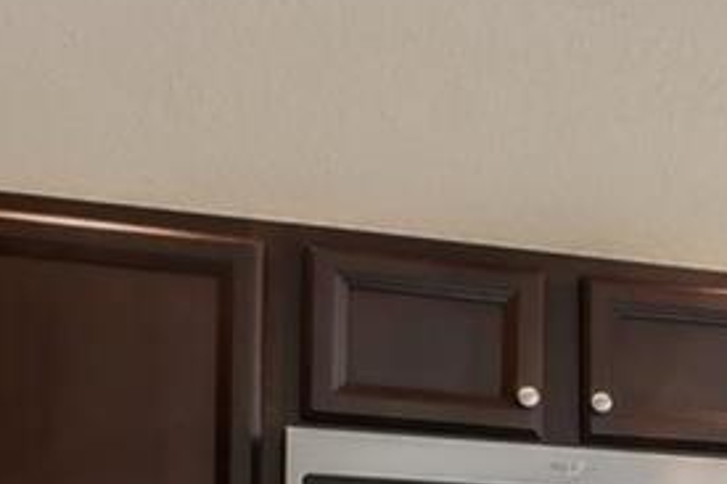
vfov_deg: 12.9
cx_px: 1396
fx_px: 1998
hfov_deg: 16.4
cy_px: 780
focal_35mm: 99
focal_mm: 17
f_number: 8
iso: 320
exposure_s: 1/20
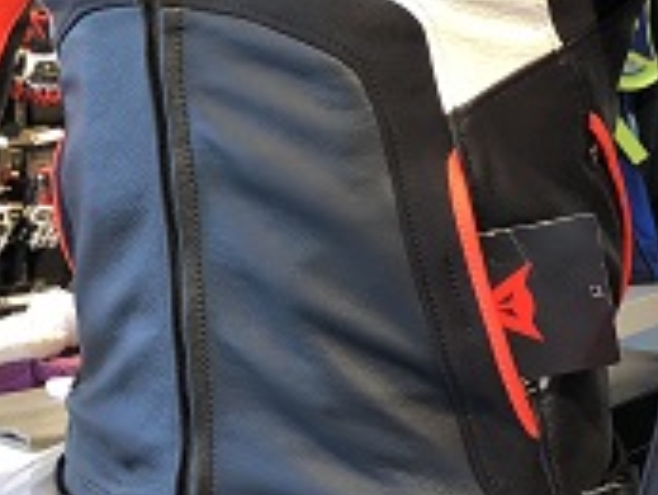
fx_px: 1674
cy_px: 126
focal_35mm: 88
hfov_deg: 22.2
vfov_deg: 16.7
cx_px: 314
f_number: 1.8
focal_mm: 3.99
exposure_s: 1/30
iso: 40
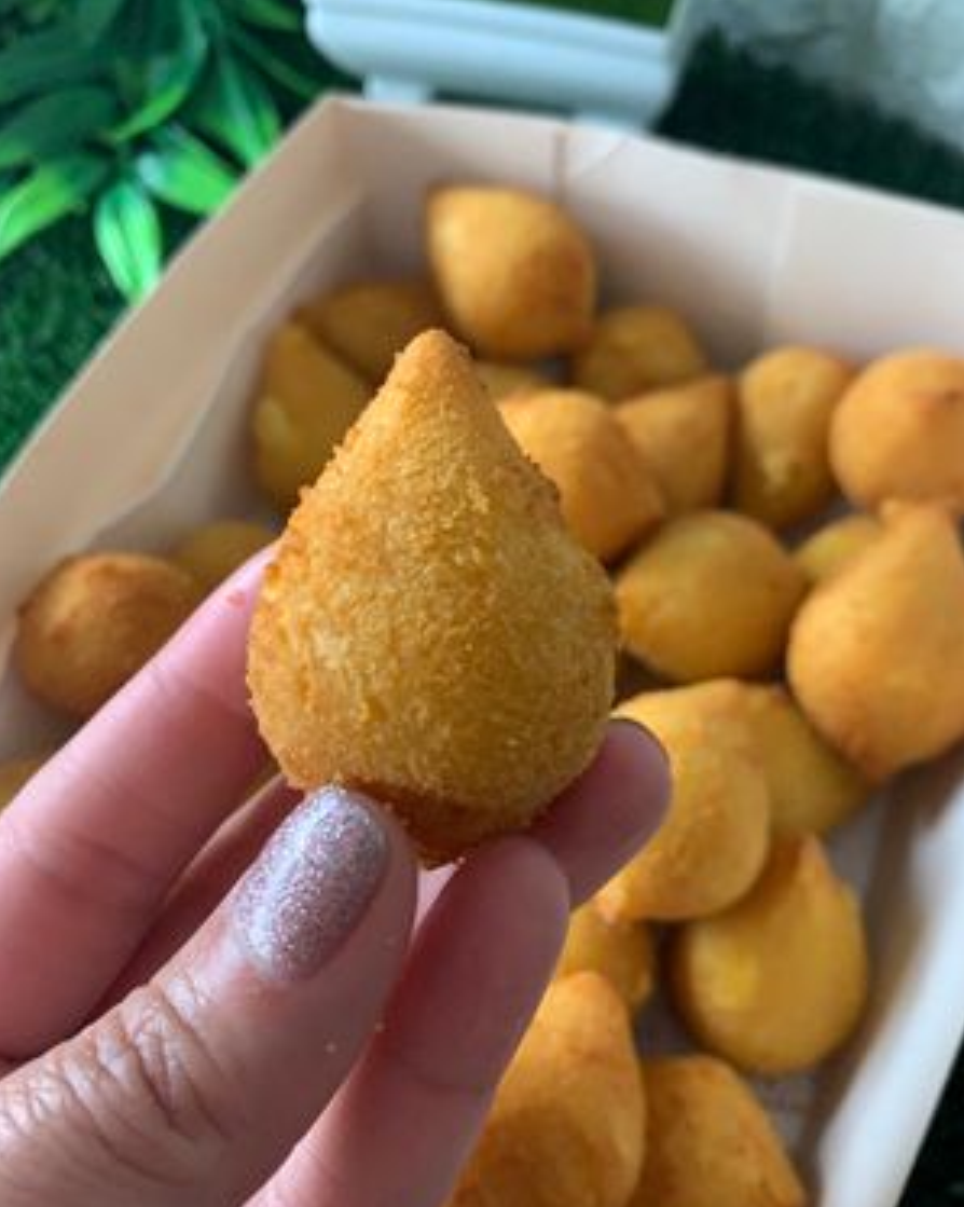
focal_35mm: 29
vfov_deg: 60.4
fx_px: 1035
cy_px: 634
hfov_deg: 49.9
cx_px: 505
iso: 320
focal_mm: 4.25
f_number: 1.8
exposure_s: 1/60
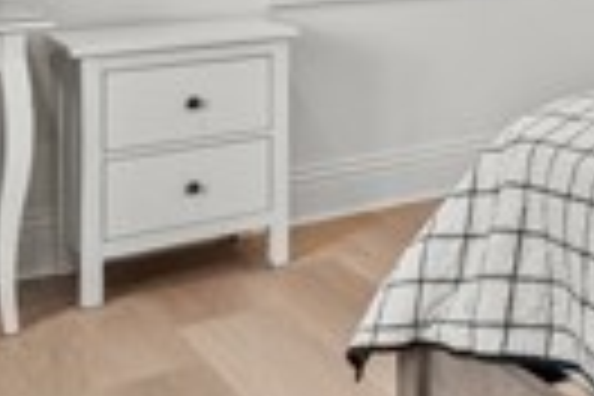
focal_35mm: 68
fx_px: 1122
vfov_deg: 18.6
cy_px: -119
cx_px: 896
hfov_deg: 23.6
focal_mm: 14
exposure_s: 1/8
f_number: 6.3
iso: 400
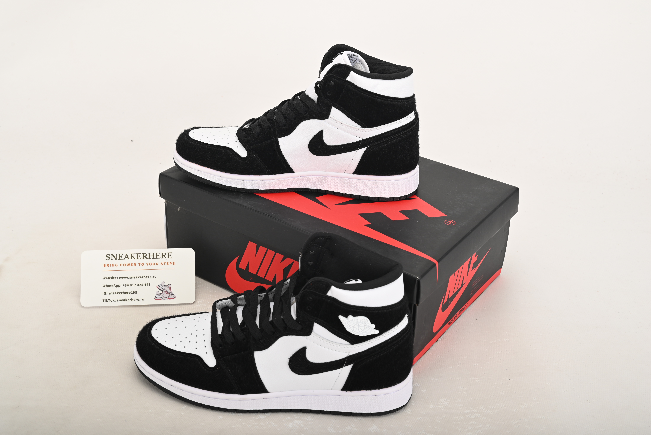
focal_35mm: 45
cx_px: 326
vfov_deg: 29.9
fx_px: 814
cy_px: 218
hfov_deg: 43.6
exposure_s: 1/200
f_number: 11
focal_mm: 45
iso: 100
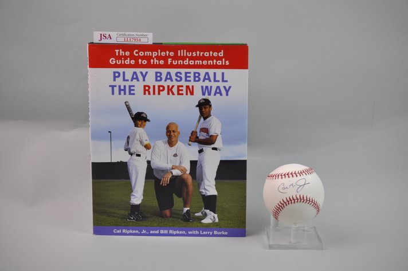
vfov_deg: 22.6
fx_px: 679
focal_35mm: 60
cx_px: 204
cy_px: 136
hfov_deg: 33.4
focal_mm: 40
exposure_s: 1/60
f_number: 4
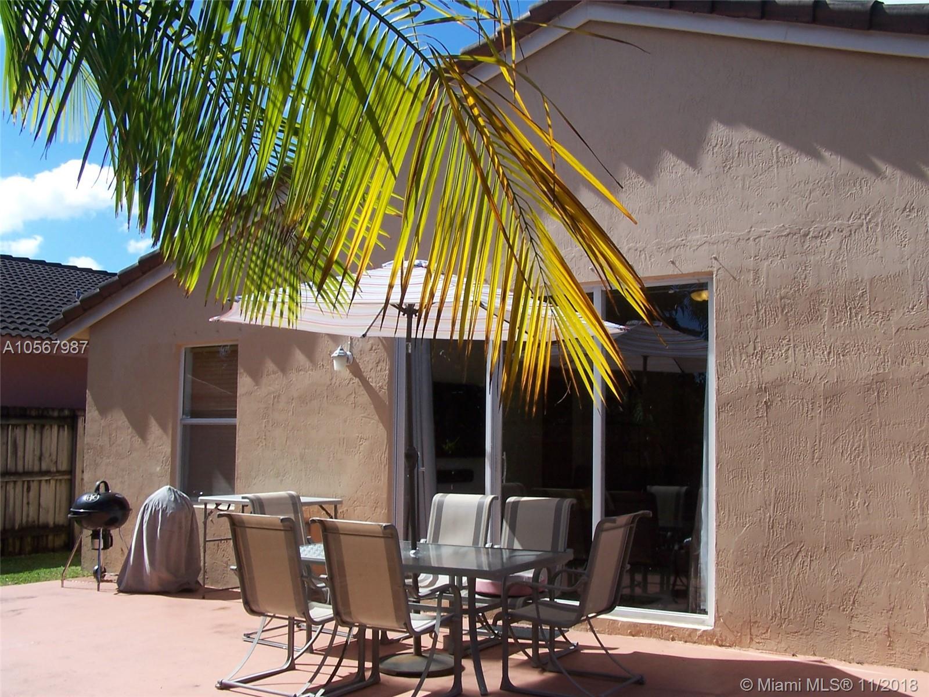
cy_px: 348
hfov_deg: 49.0
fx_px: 1020
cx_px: 464
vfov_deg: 37.7
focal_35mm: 38
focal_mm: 6.3
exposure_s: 1/250
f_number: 5.6
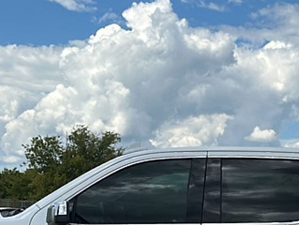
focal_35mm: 75
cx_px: 243
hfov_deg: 25.5
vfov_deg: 18.6
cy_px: 272
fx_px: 648
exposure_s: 1/5291
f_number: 1.78
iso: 80
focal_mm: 6.86
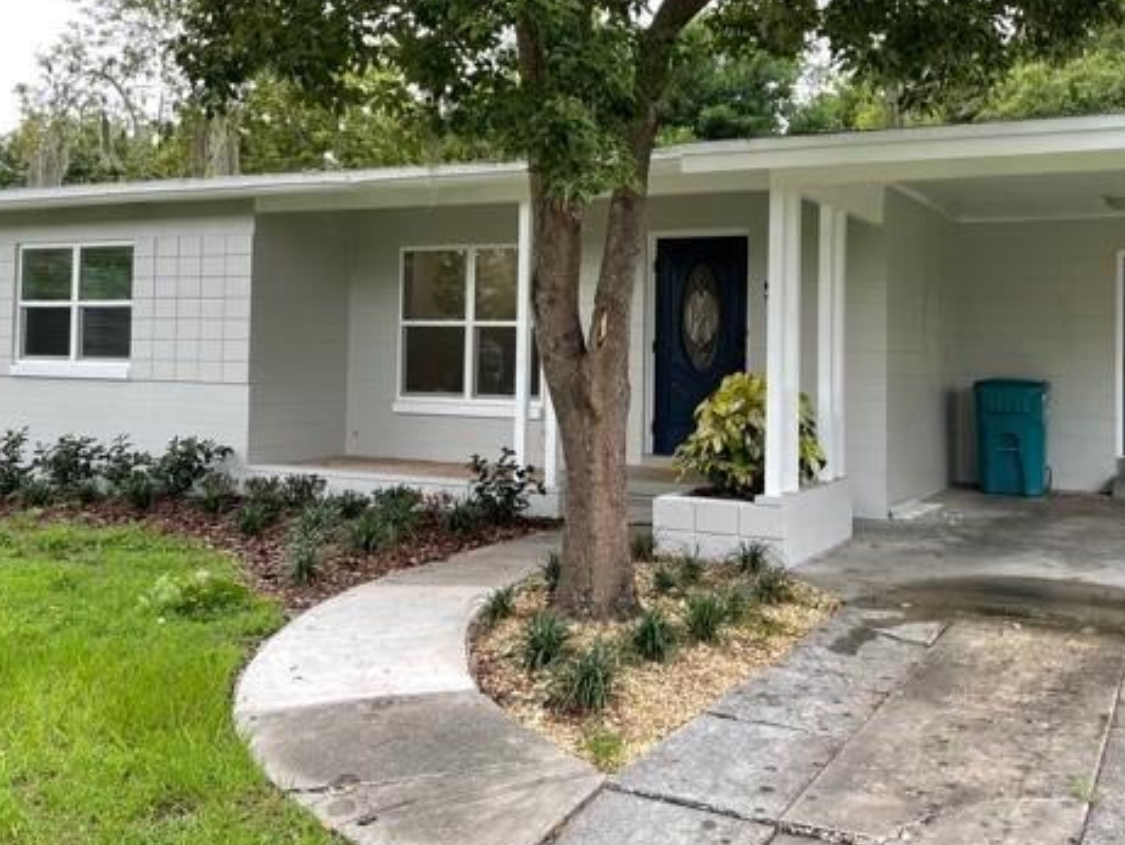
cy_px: 314
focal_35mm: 36
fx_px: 1171
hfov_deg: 51.2
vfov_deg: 39.4
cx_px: 633
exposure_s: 1/121
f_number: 1.6
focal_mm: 4.2
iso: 50
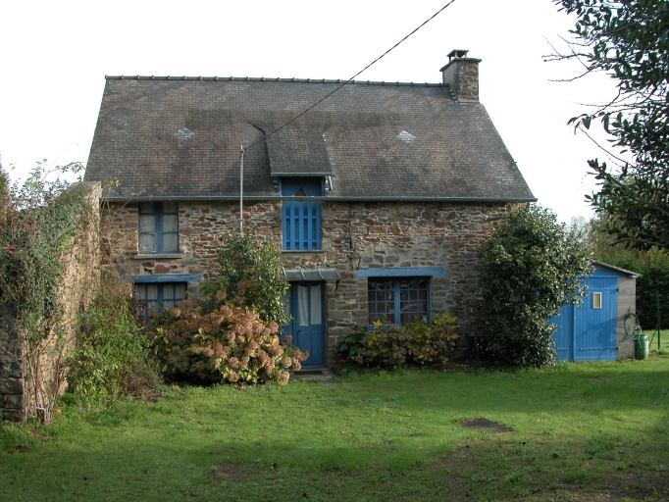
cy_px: 251
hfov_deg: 52.6
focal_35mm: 35
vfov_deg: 40.7
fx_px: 677
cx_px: 334
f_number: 4.5
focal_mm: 8.9
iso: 100
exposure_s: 1/180
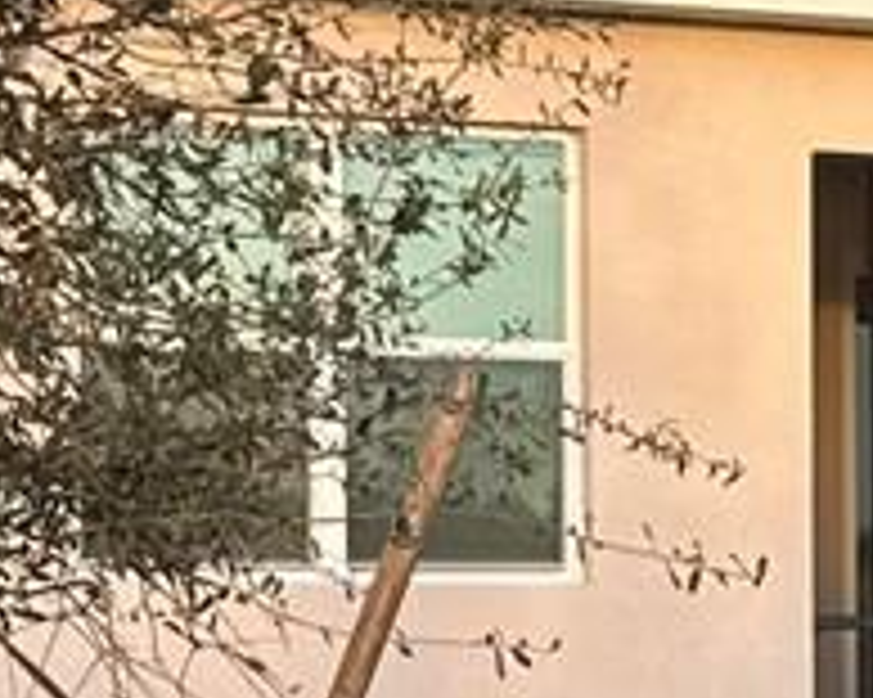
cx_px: 891
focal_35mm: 193
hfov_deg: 9.9
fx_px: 4984
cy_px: 770
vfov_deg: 7.9
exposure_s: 1/822
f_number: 1.78
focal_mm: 6.76
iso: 80
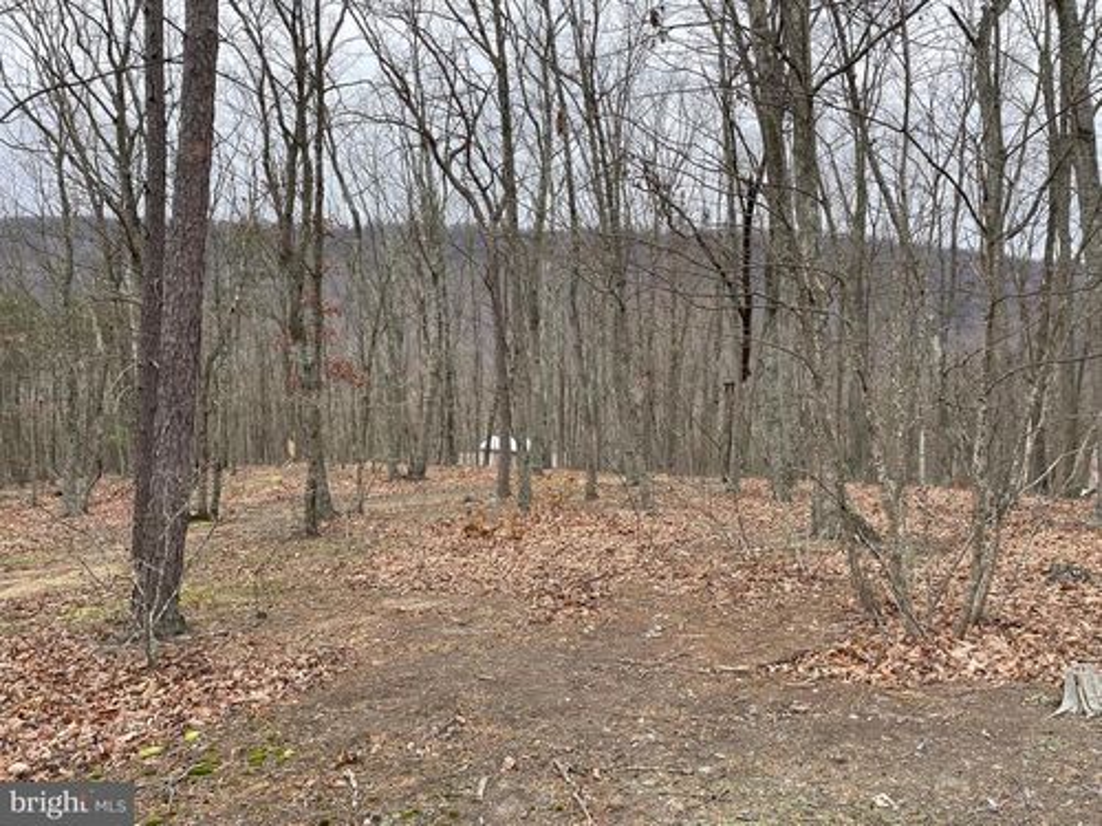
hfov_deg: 67.3
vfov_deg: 53.1
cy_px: 413
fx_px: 828
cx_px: 551
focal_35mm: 26
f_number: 1.6
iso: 32
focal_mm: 4.2
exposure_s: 1/569
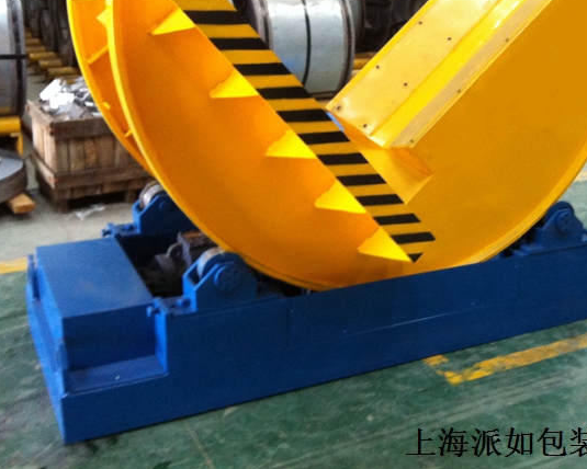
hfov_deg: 36.3
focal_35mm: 51
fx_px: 886
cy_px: 145
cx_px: 383
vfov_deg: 29.4
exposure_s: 1/15
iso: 200
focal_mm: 3.85
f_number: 2.8
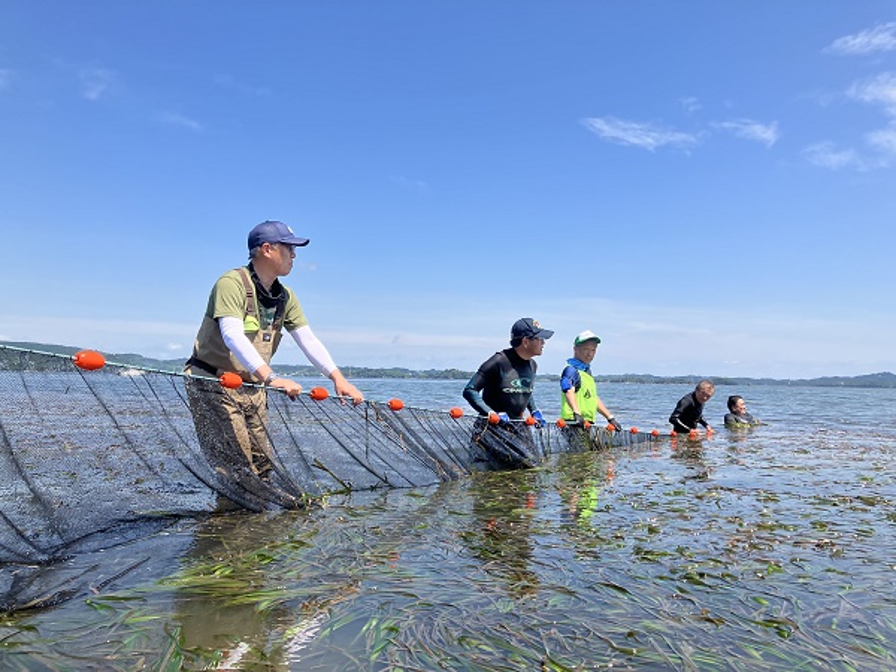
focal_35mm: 28
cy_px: 336
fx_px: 725
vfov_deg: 49.7
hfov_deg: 63.4
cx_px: 448
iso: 32
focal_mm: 3.99
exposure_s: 1/2024
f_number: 1.8
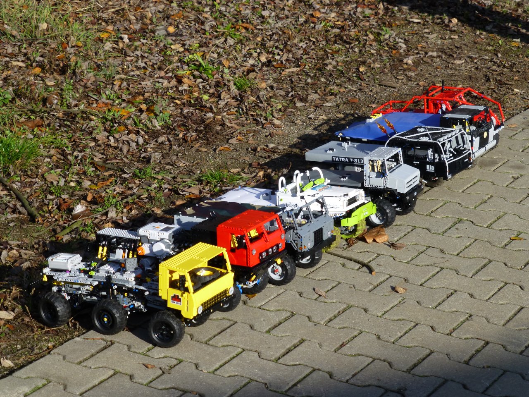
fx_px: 1559
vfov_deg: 14.5
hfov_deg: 19.3
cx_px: 264
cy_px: 198
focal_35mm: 102
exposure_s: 1/400
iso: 100
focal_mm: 18.2
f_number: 5.3
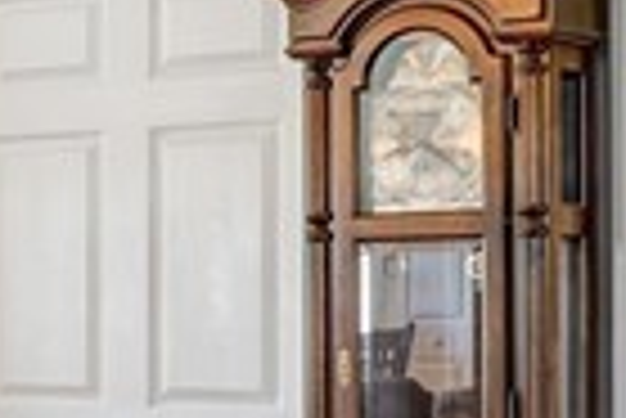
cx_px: -594
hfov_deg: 14.0
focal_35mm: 125
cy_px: 353
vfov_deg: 10.9
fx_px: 2176
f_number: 9
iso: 400
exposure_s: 1/5
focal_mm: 16
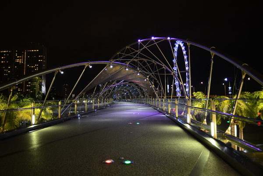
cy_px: 88
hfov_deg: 69.4
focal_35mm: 26
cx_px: 132
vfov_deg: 49.6
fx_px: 190
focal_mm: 26
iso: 800
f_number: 4.2
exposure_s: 1/4
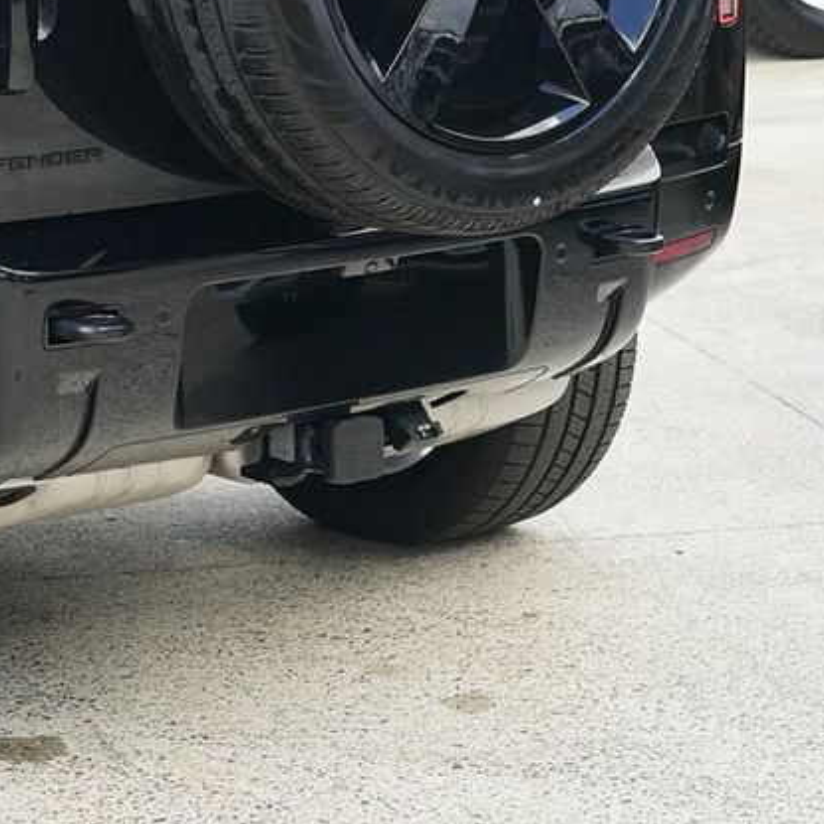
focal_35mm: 113
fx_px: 3043
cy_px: 32
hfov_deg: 14.7
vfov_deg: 15.2
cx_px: -290
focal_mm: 46
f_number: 7.1
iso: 1000
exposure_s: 1/100
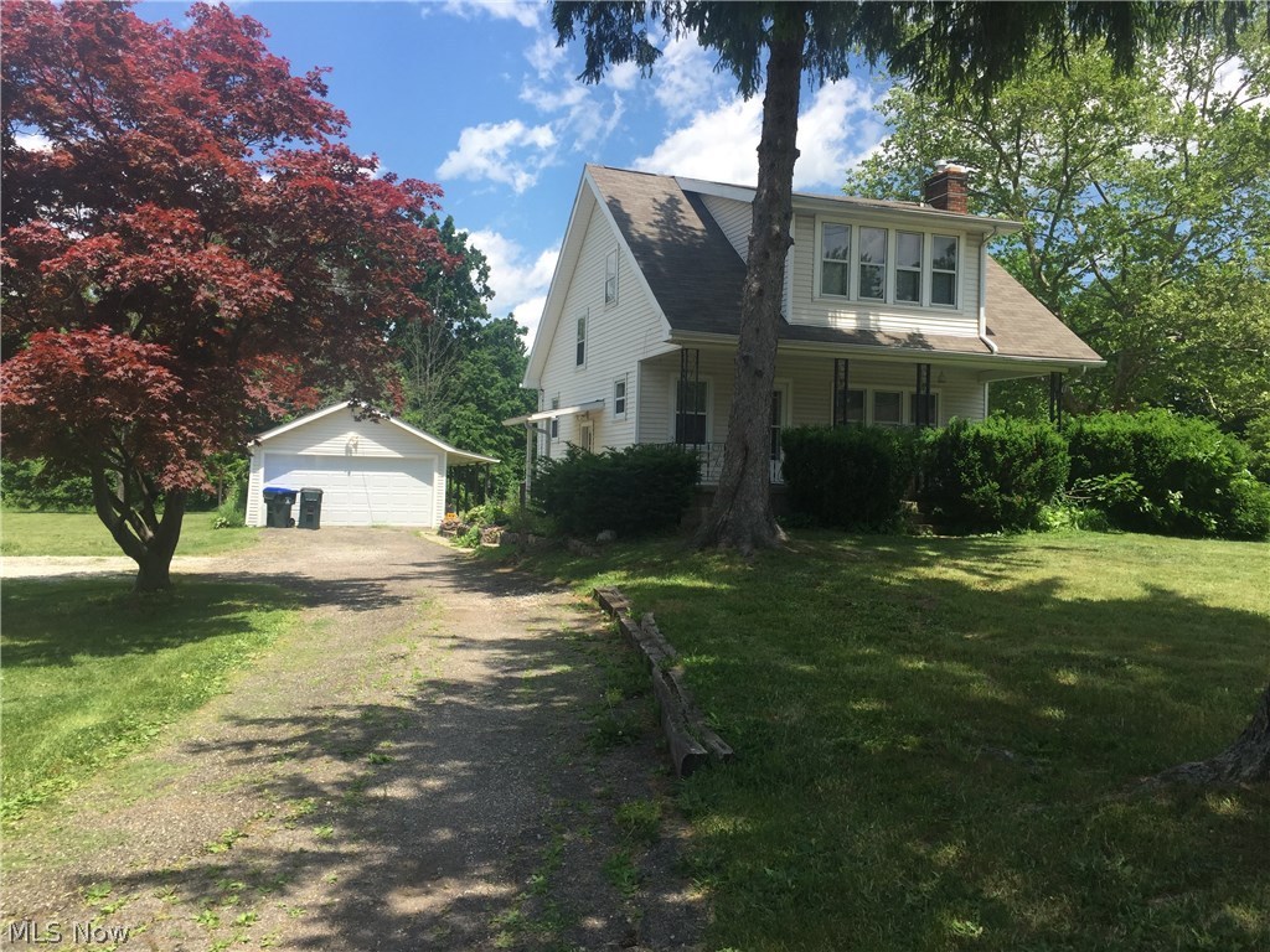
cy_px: 476
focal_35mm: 29
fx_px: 1064
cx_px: 635
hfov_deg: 61.7
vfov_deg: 48.2
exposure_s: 1/1276
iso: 32
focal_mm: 4.15
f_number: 2.2
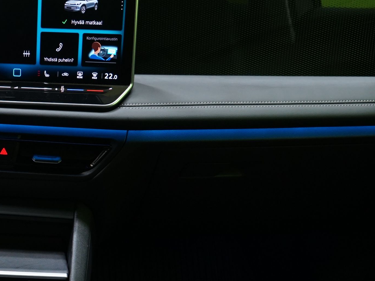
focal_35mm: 66
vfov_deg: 22.2
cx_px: 2
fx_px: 715
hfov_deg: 27.7
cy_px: 186
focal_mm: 24
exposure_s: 1/20
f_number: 4.5
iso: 1000
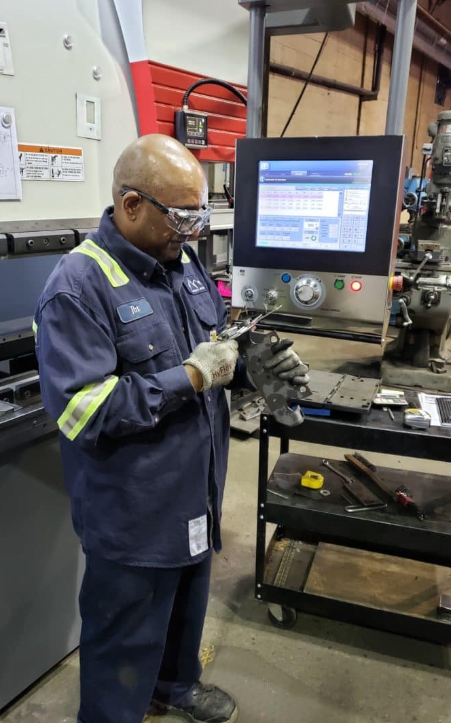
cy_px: 360
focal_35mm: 28
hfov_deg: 44.5
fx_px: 551
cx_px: 201
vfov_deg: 66.5
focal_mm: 4.3
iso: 400
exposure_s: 1/60
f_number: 1.5
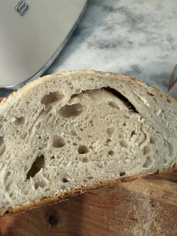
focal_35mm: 24
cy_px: 118
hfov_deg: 56.8
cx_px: 88
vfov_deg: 71.6
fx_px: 164
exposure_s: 1/60
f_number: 2.2
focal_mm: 2.22
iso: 320
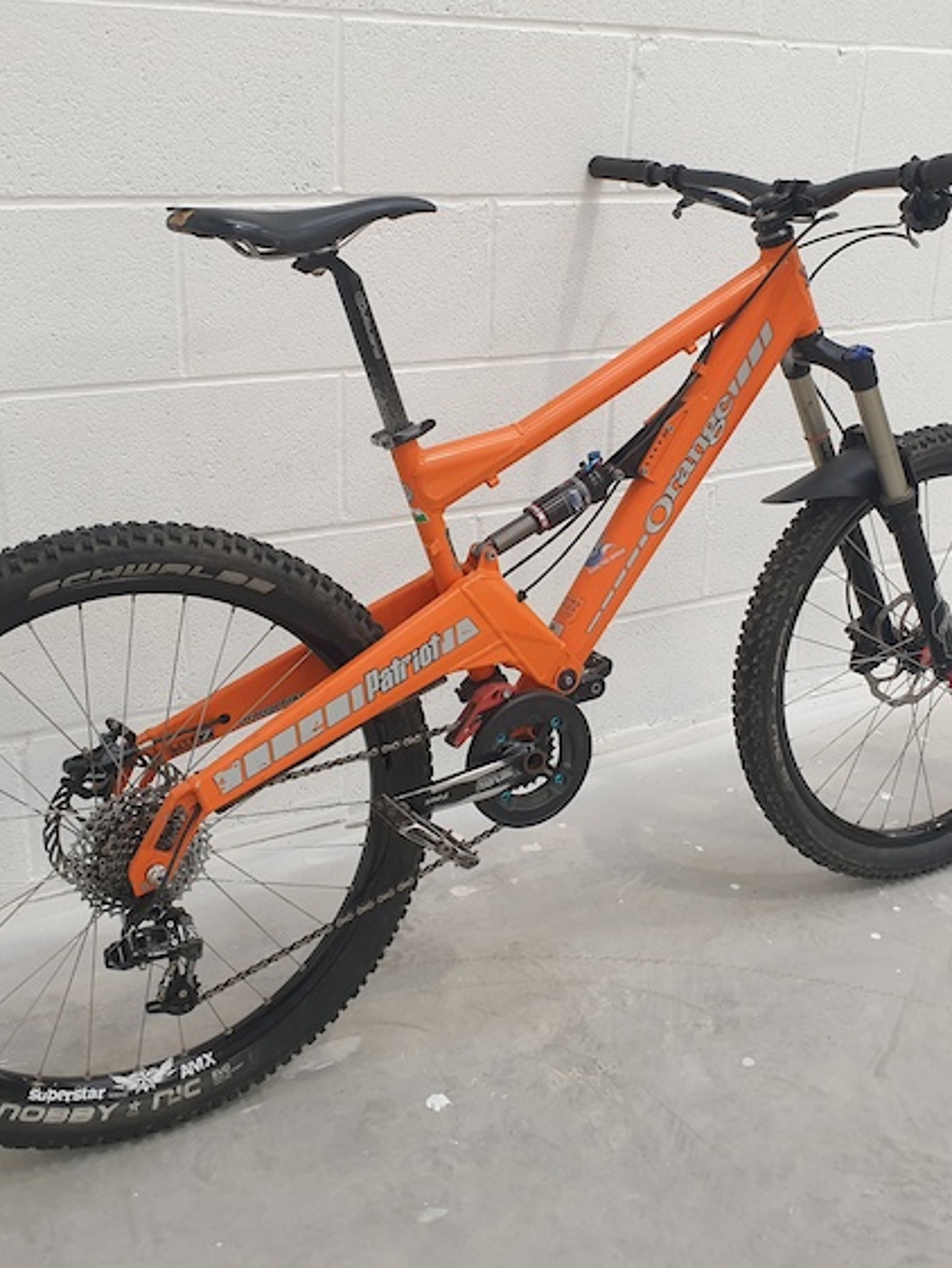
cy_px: 593
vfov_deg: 50.1
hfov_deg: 38.6
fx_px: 1356
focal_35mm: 37
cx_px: 562
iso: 64
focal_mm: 4.3
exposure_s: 1/100
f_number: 2.4
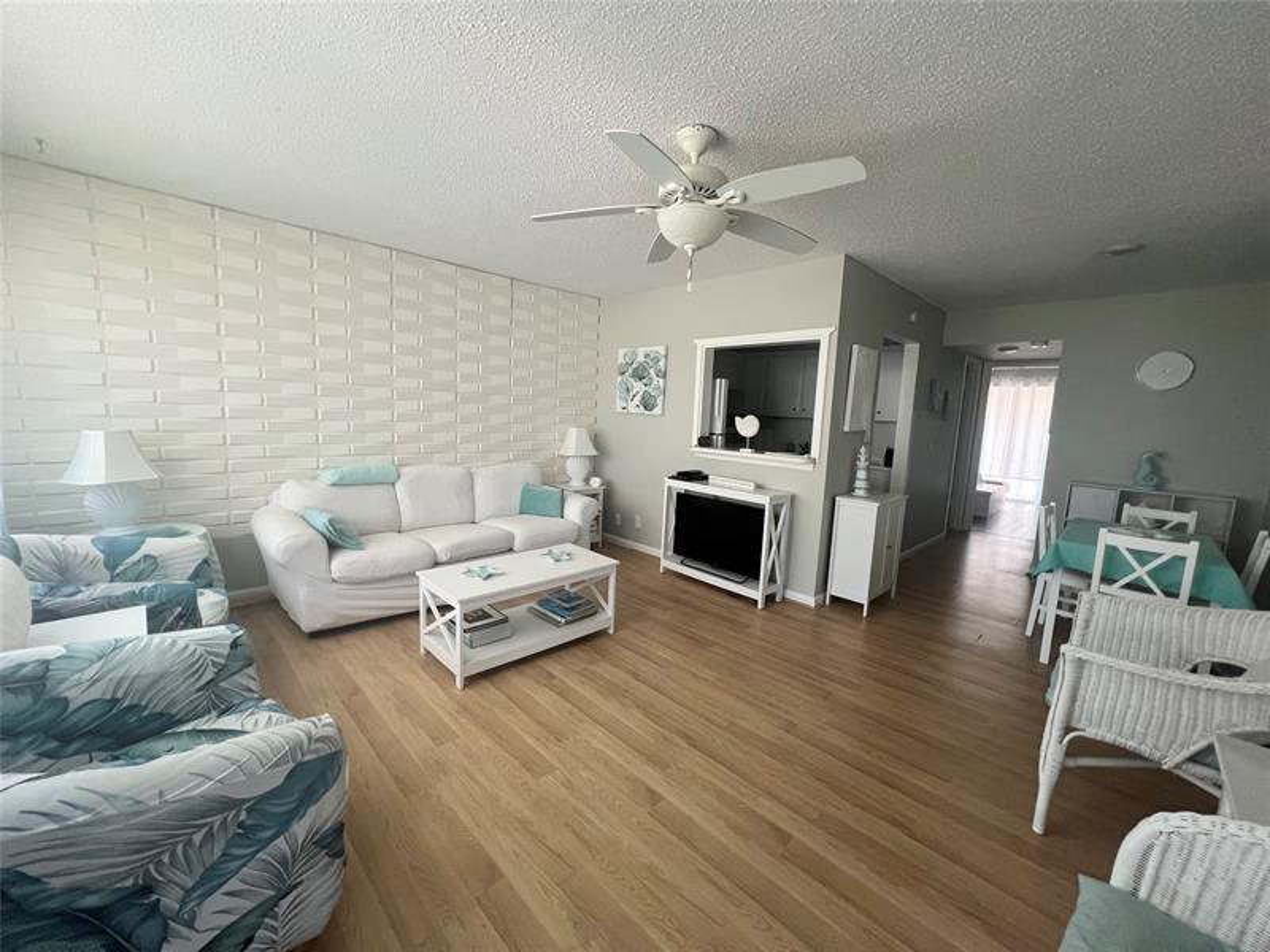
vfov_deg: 89.9
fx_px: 477
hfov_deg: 106.2
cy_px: 476
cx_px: 635
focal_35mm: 13
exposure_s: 1/63
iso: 250
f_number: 1.8
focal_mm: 1.57
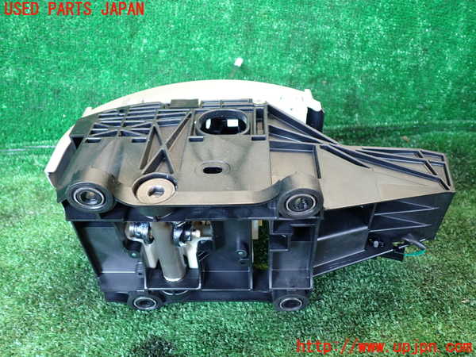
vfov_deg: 46.8
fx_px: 413
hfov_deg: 60.0
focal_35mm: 30
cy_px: 178
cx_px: 238
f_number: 2.3
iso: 200
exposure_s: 1/40
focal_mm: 5.4
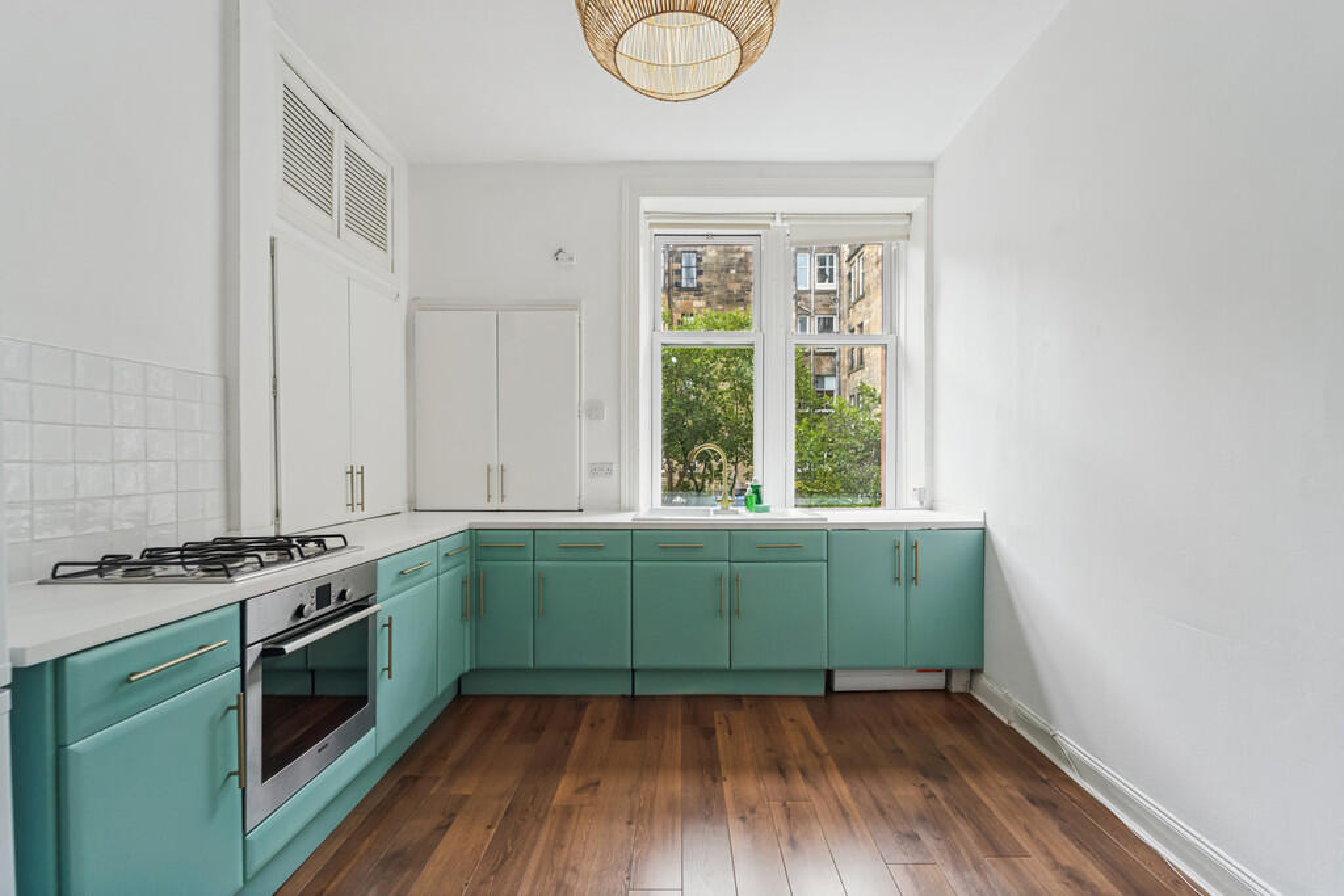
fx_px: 523
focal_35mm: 14
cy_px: 448
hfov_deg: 104.2
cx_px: 672
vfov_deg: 81.2
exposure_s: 1/100
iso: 800
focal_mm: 14
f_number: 7.1
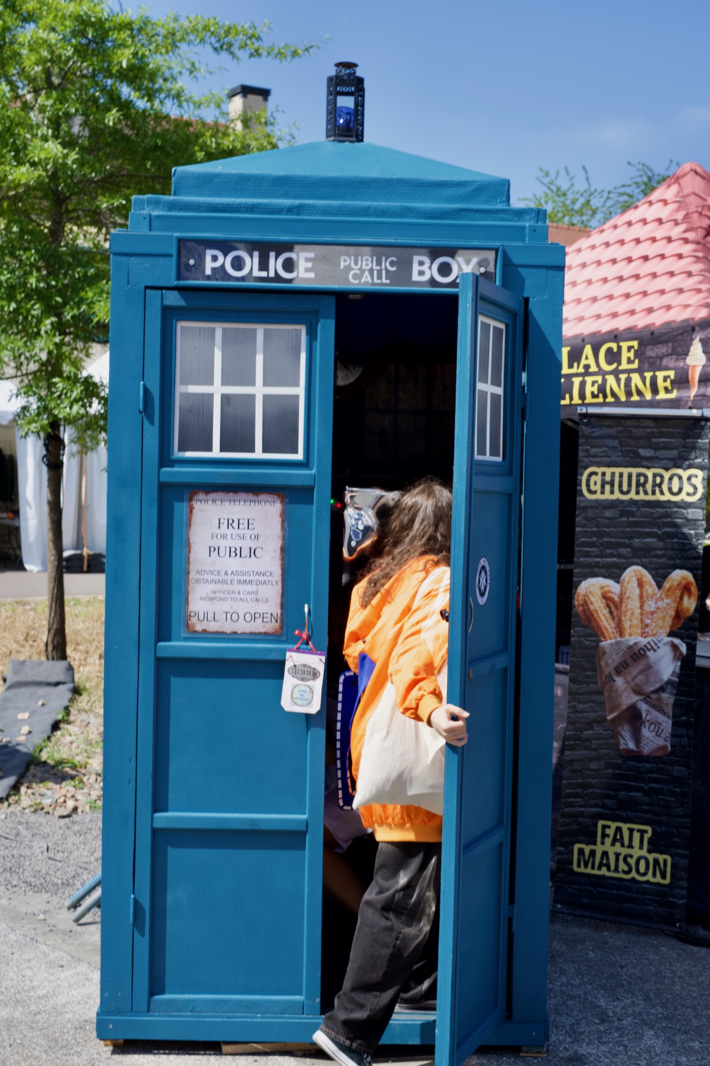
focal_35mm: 50
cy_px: 533
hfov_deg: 27.0
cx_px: 355
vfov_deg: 39.6
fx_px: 1479
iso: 100
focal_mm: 50
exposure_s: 1/125
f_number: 9
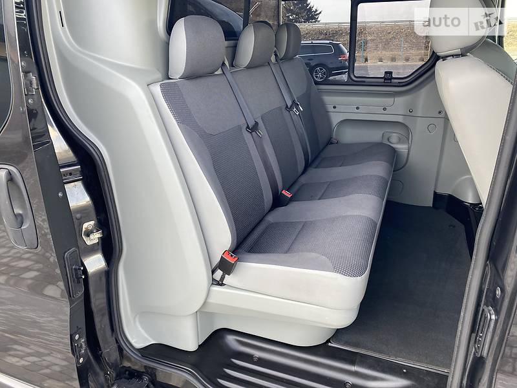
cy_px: 194
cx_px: 258
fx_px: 388
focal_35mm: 26
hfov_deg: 67.3
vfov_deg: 53.1
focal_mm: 4.2
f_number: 1.8
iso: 64
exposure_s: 1/122
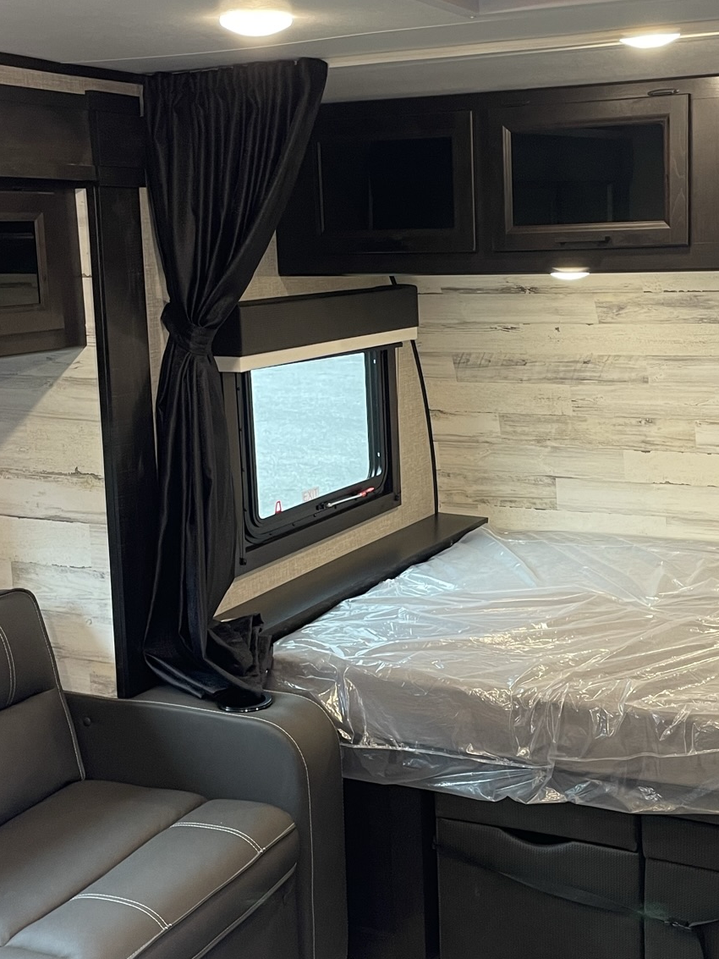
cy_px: 459
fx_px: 1301
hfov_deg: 30.7
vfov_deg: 40.4
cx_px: 457
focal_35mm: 47
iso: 160
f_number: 1.6
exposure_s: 1/60
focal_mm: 4.2
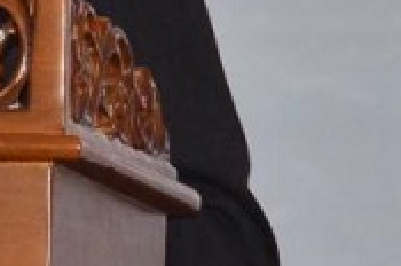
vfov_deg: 1.0
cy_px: -124
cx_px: -286
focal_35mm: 1371
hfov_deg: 1.5
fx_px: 15243
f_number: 7.1
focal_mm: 200
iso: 1250
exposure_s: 1/200
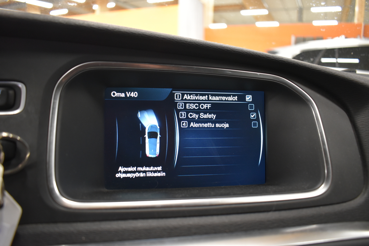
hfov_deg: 67.4
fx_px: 277
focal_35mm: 27
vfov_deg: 47.9
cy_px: 123
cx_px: 184
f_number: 3.5
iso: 1100
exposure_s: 1/30
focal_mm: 18
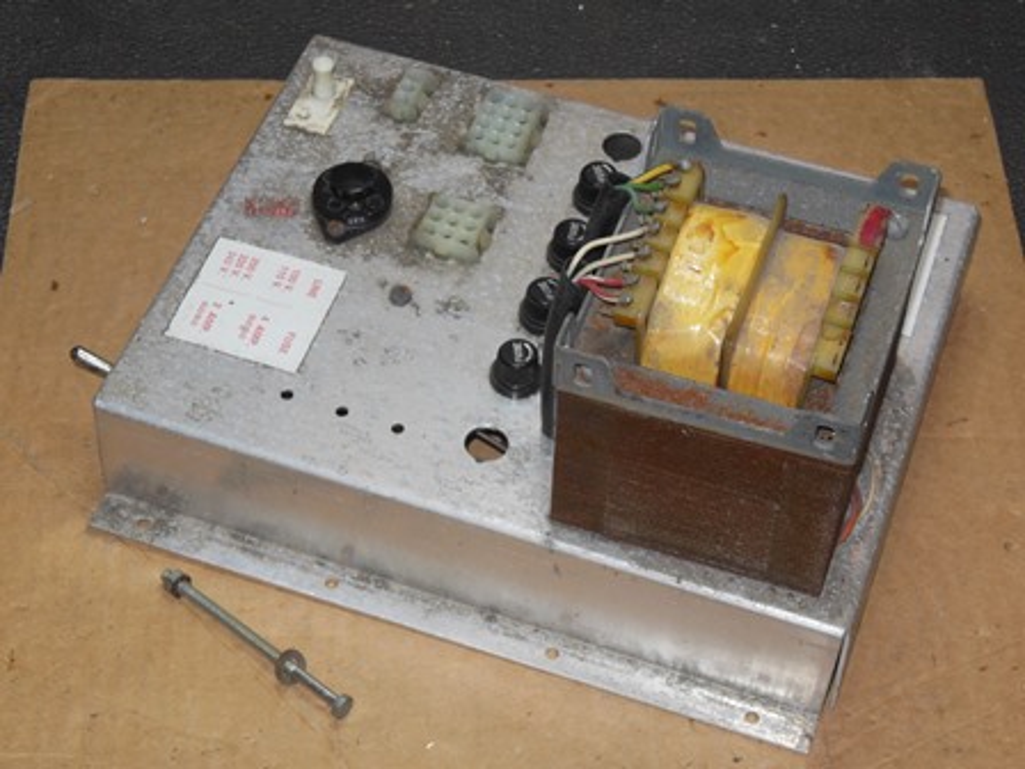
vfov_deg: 22.3
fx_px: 1954
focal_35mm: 66
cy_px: 384
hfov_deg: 29.4
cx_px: 512
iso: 200
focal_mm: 11.7
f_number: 4.3
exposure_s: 1/60
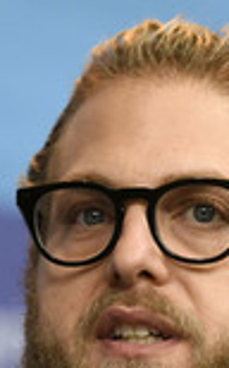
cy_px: 339
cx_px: -16
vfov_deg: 3.9
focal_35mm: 536
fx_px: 5362
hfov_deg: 2.4
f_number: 3.5
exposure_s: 1/320
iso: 1250
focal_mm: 180
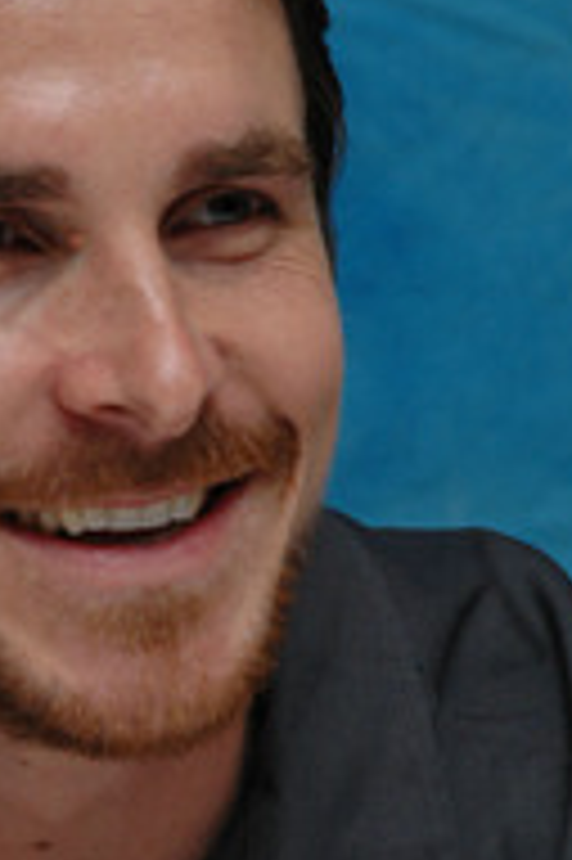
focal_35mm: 329
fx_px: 7856
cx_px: 50
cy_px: 369
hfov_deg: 4.2
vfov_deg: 6.3
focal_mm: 105
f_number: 9
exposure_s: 1/320
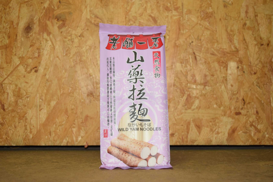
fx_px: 387
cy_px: 91
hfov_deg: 38.9
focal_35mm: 51
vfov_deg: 26.5
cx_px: 136
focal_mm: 34
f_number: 4.5
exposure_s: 1/80
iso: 1250
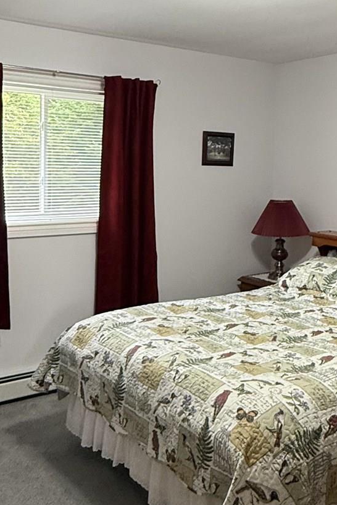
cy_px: 205
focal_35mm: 41
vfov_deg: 47.2
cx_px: 177
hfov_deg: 32.6
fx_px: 575
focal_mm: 2.22
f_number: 2.2
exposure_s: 1/60
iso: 320
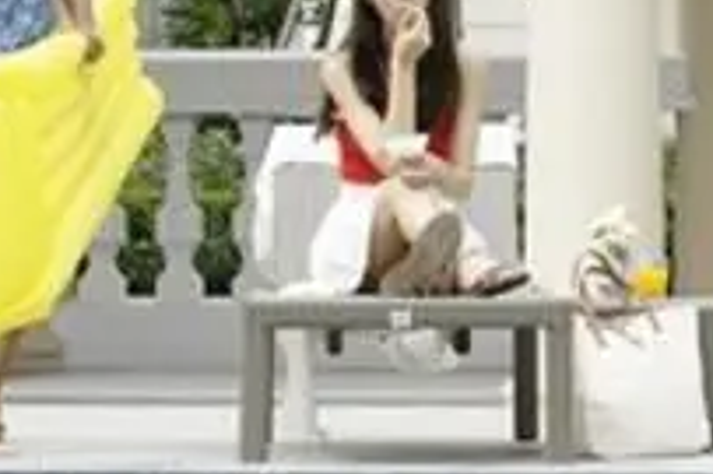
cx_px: 927
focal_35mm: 308
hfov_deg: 6.6
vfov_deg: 4.4
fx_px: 6095
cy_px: -21
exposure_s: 1/640
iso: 100
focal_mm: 80
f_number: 3.5
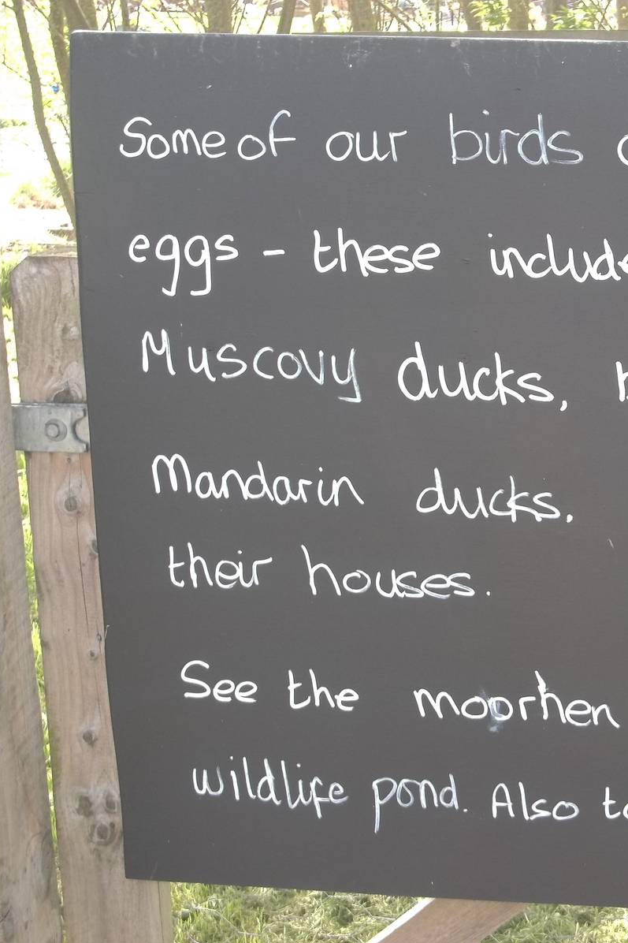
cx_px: 611
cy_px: 472
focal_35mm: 64
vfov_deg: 31.4
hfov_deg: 20.6
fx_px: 1675
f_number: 3.7
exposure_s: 1/80
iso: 80
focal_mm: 8.3
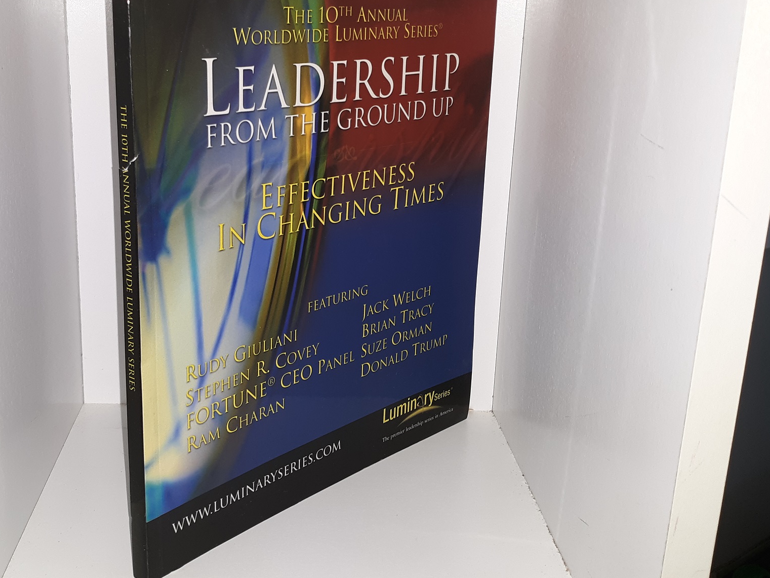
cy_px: 209
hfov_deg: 48.6
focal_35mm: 38
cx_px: 303
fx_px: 845
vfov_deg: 37.4
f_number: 1.7
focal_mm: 3.7
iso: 40
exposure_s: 1/60
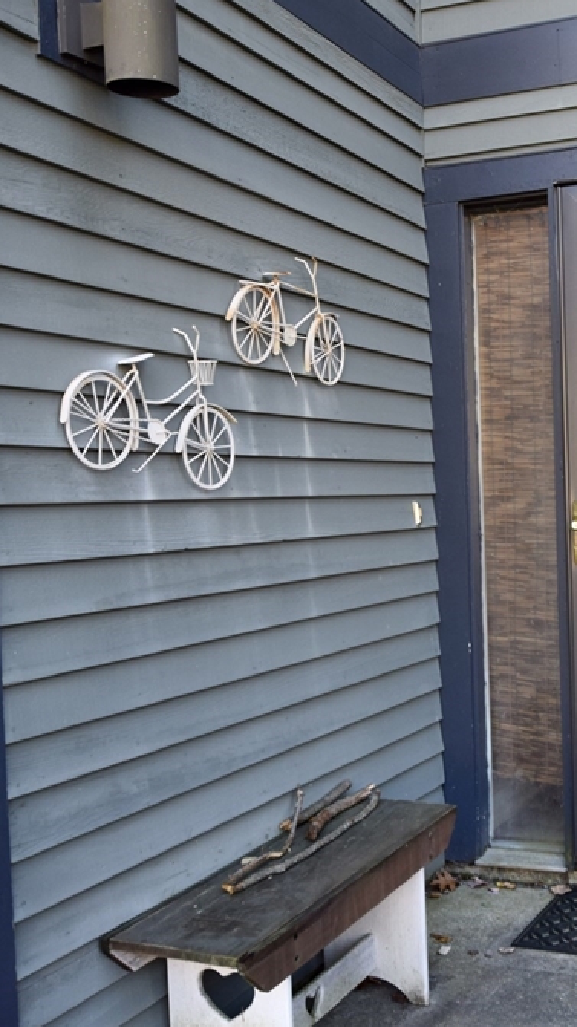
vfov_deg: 49.6
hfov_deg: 28.1
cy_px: 520
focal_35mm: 41
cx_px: 514
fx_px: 1111
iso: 400
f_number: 5
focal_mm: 17
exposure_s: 1/100
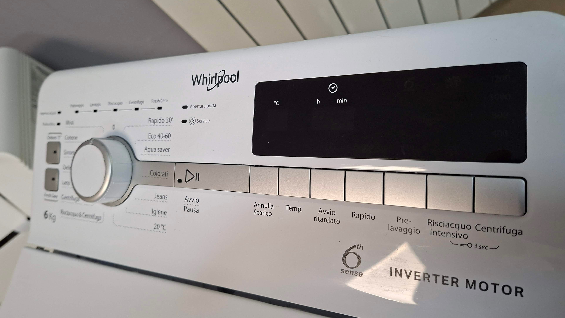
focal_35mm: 26
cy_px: 143
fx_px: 390
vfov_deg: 44.3
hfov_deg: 71.9
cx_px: 282
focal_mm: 5.54
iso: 320
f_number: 1.8
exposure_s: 1/100
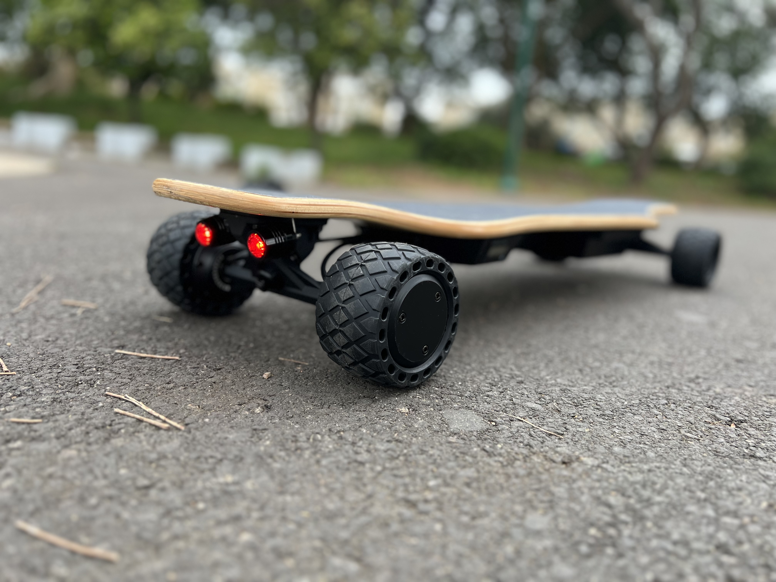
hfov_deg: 67.3
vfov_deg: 53.1
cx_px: 388
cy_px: 291
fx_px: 583
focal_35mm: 26
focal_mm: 5.7
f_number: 1.5
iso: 50
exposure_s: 1/111
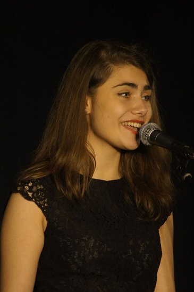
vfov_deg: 6.0
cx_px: 97
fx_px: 2794
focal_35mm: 345
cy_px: 146
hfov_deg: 4.0
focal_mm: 230
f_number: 5.6
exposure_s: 1/125
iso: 1600
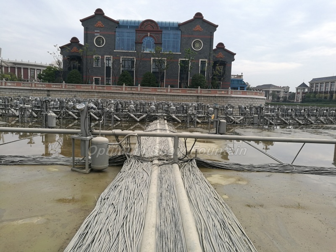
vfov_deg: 51.4
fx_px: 262
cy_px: 126
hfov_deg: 65.3
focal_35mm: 27
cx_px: 168
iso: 50
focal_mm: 4.5
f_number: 2.2
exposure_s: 1/782
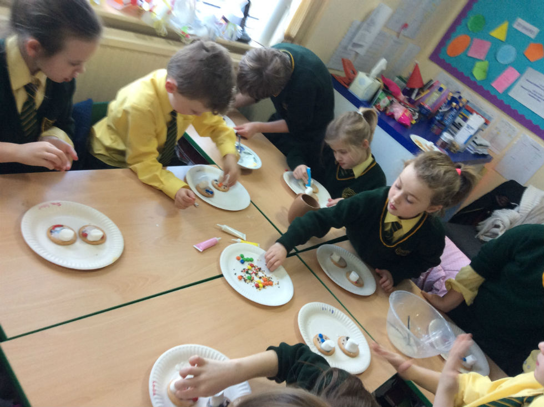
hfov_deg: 56.9
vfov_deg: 44.1
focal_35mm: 32
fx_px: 502
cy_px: 204
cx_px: 272
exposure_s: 1/24
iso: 80
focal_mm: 3.3
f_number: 2.4
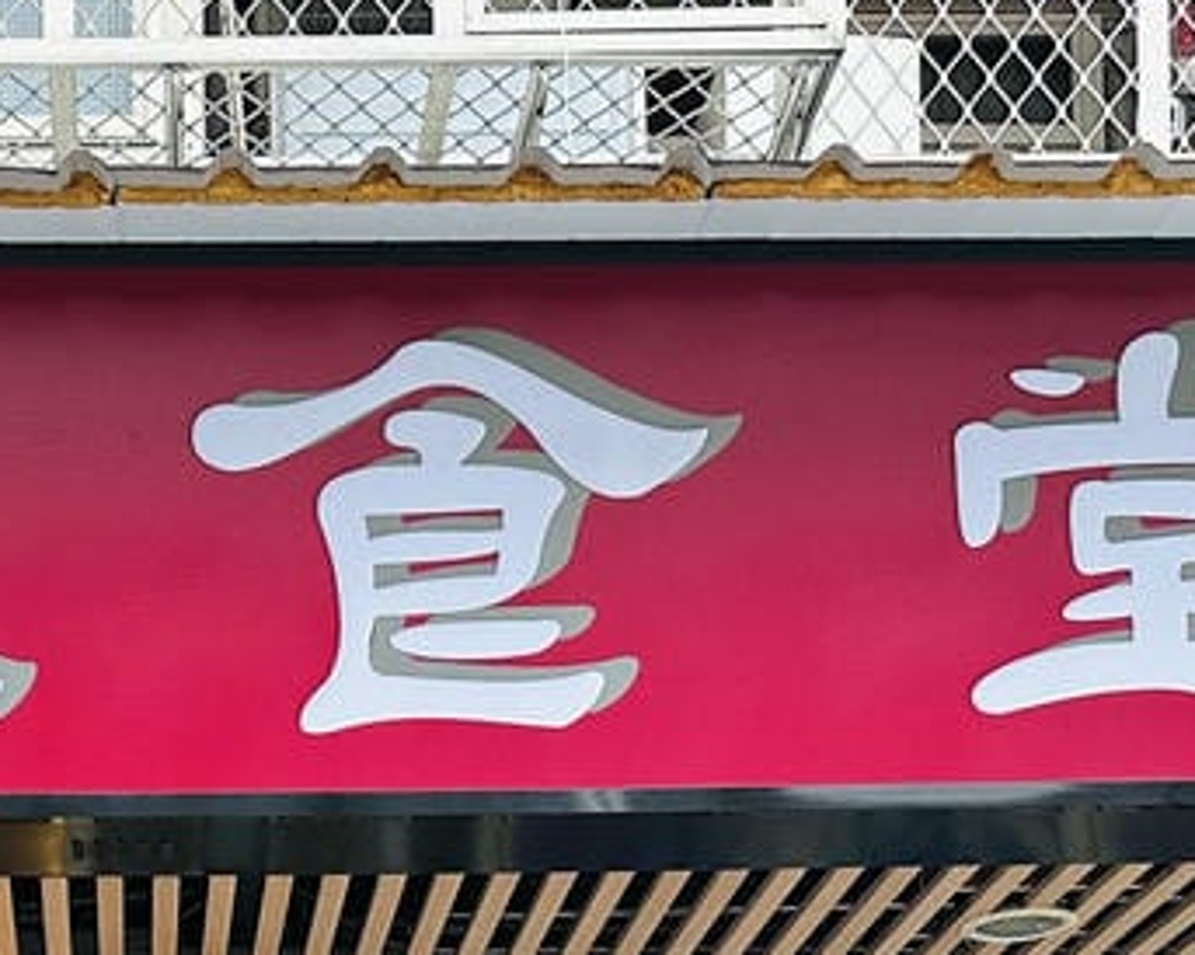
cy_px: 1520
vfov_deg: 16.6
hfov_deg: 22.8
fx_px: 2898
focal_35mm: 82
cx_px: 150
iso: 200
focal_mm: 6.86
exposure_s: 1/60
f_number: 1.78
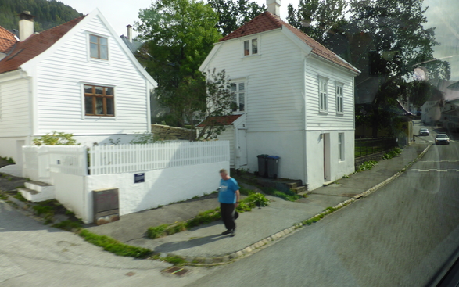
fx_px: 325
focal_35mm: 26
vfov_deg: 47.6
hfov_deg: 70.4
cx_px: 225
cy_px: 153
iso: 100
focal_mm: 4.3
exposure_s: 1/80
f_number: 3.3
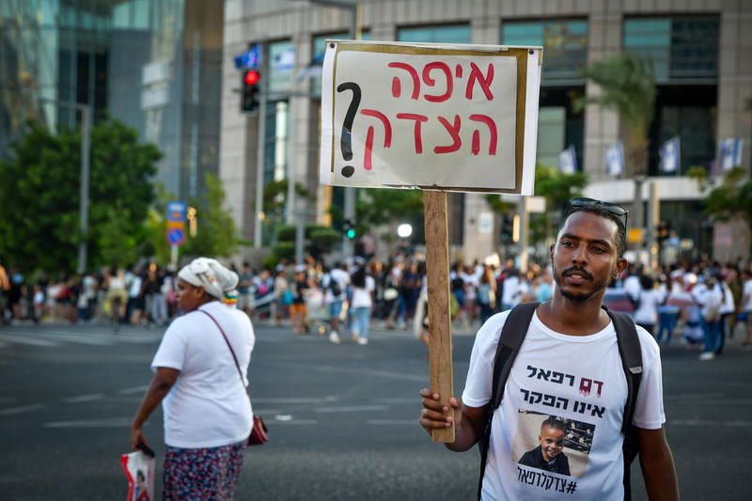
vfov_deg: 12.4
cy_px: 250
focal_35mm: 110
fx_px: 2297
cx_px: 376
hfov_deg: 18.6
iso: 500
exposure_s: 1/160
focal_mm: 110
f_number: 10
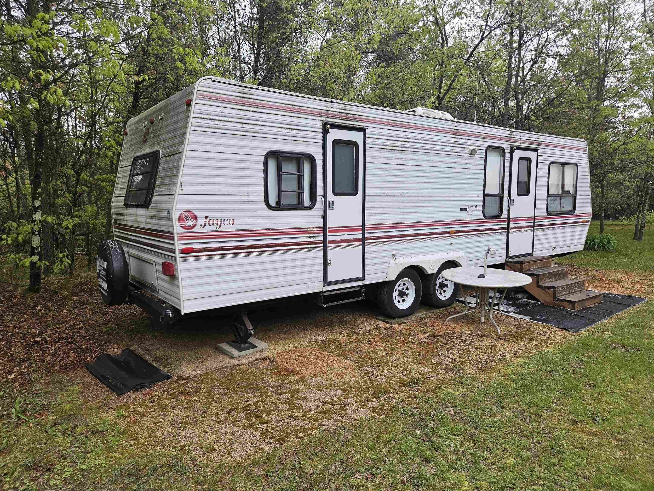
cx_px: 327
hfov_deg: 73.9
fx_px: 435
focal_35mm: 23
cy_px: 246
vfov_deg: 58.9
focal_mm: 5.4
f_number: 1.8
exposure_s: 1/232
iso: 40
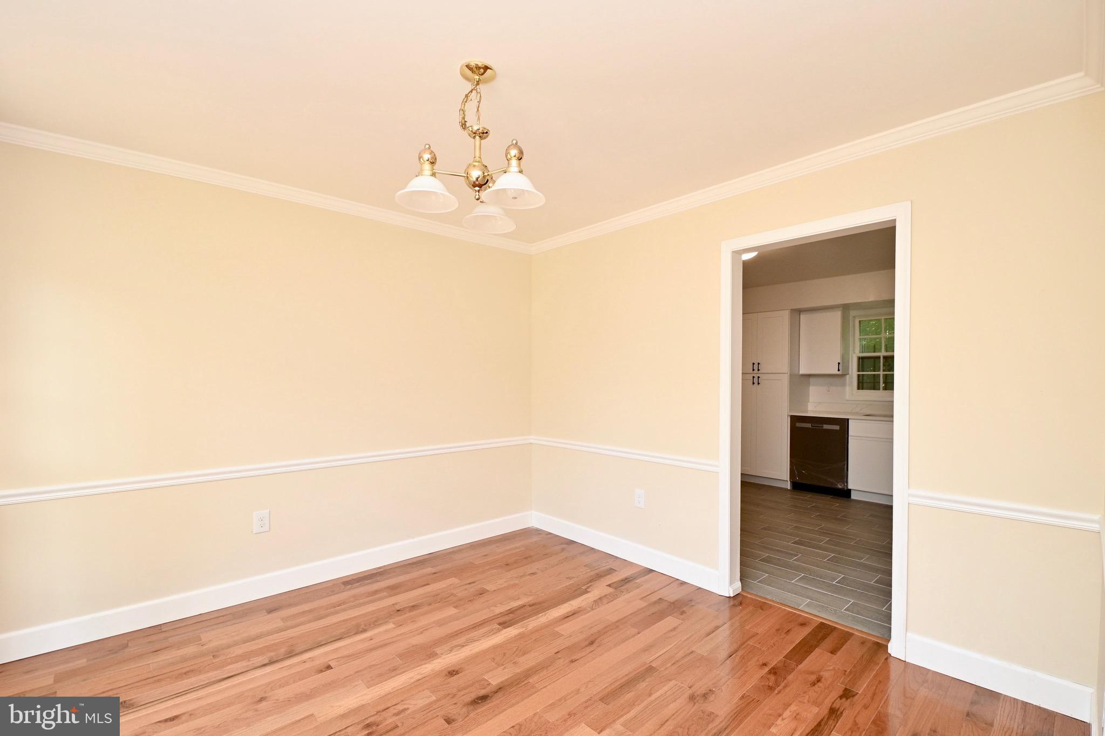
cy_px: 368
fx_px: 460
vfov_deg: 77.3
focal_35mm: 15
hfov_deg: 100.4
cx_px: 552
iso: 320
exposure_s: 1/30
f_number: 7.1
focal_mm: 10
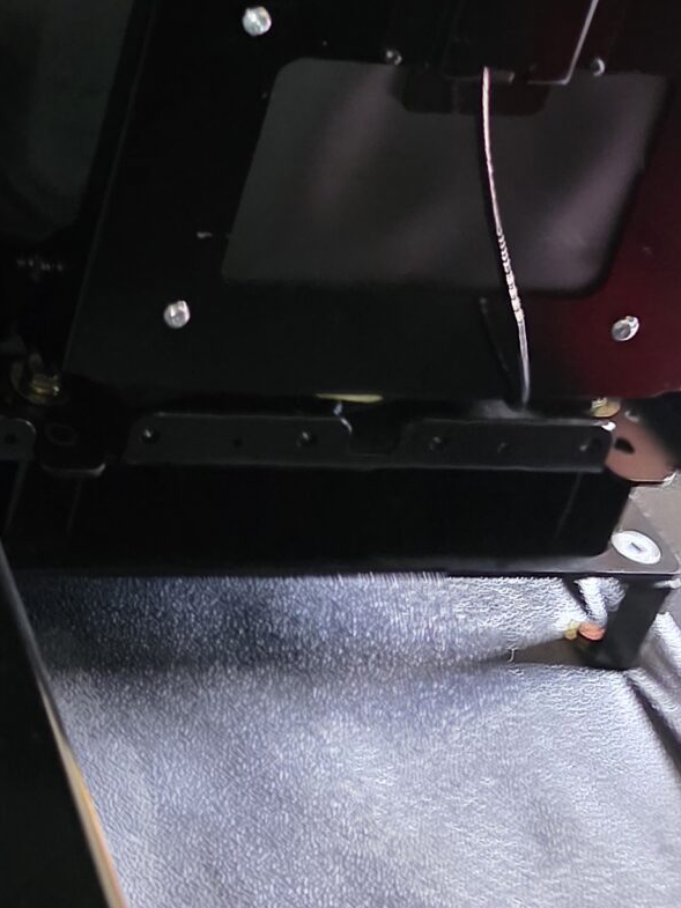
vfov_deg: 23.0
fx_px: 1967
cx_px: -354
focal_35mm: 75
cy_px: -278
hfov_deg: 17.6
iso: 1250
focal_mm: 6.3
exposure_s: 1/30
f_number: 1.7
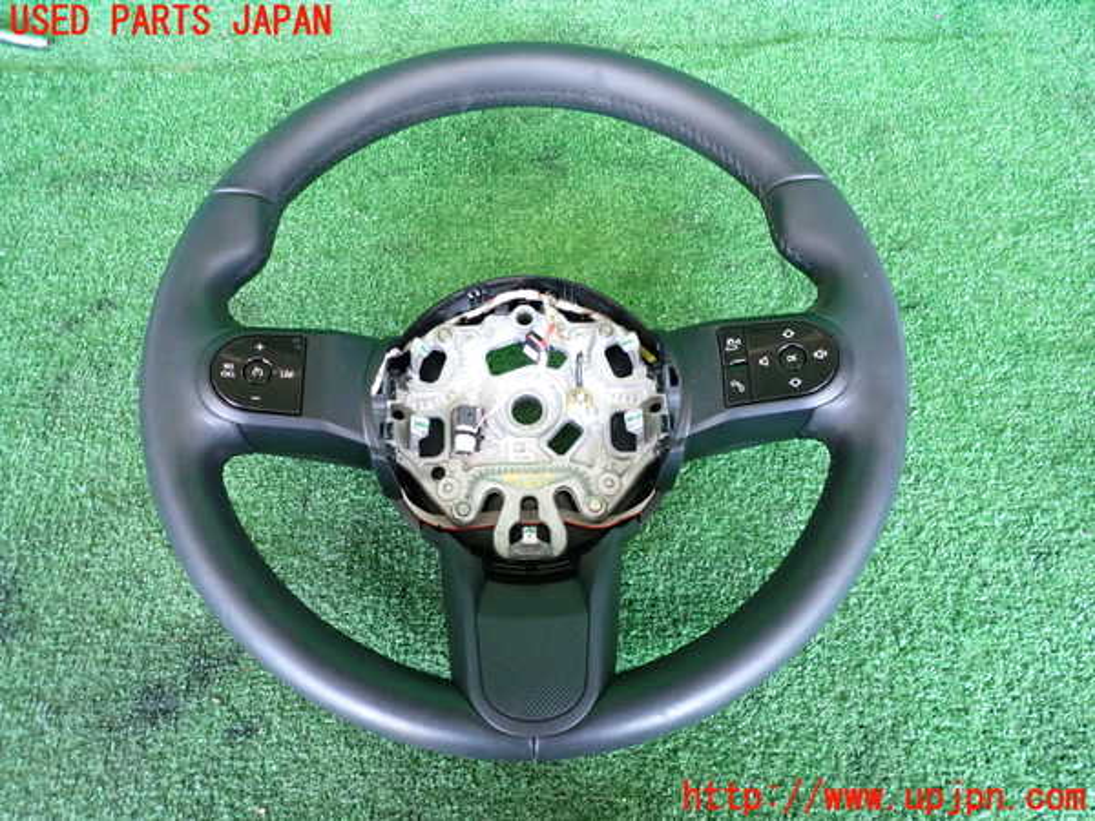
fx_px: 791
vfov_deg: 54.9
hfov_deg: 69.4
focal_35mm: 25
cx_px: 548
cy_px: 410
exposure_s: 1/30
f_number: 2
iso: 640
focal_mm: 4.5
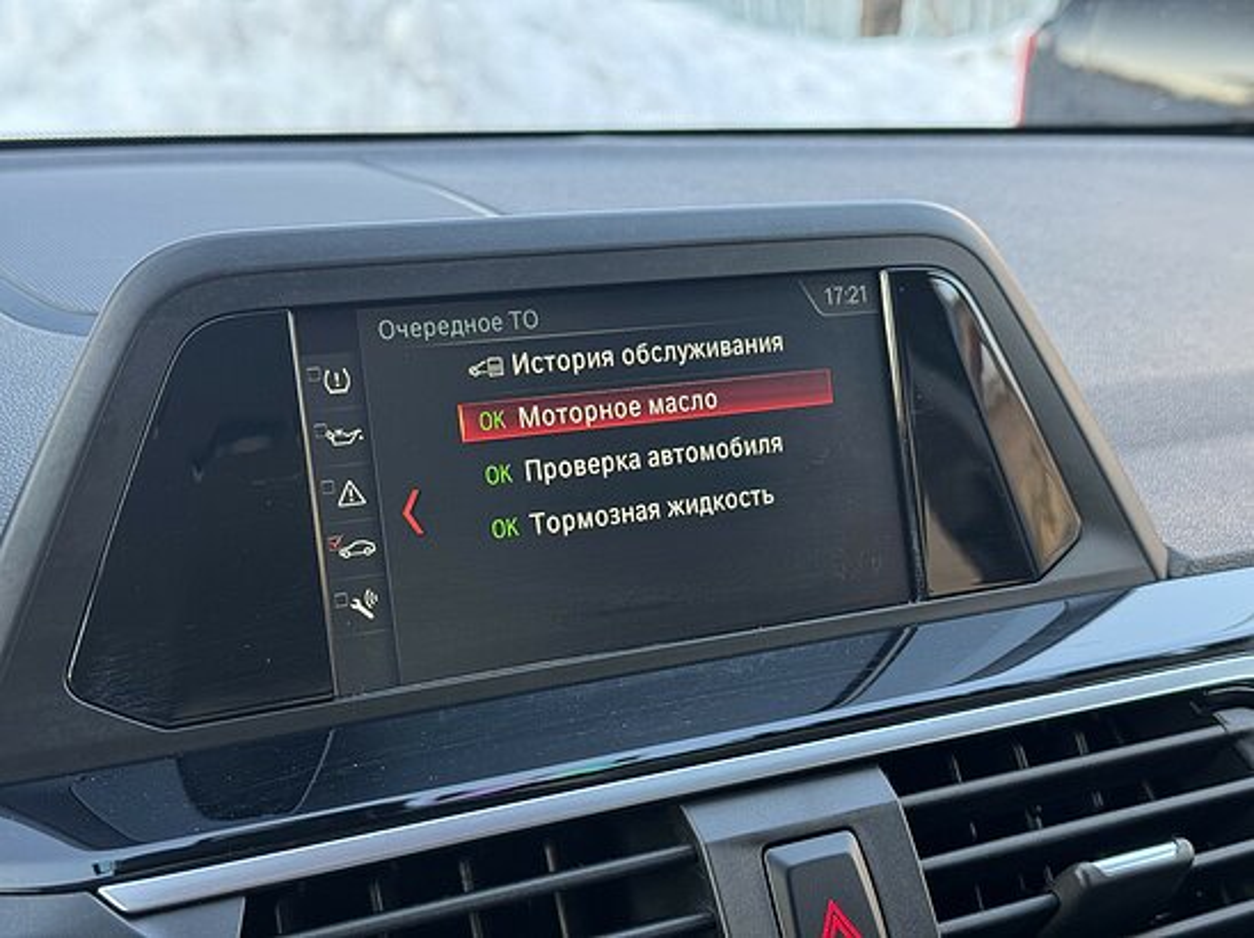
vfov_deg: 30.2
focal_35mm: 48
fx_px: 1737
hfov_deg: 39.7
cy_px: 469
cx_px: 627
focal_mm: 6.76
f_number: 1.78
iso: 200
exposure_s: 1/51
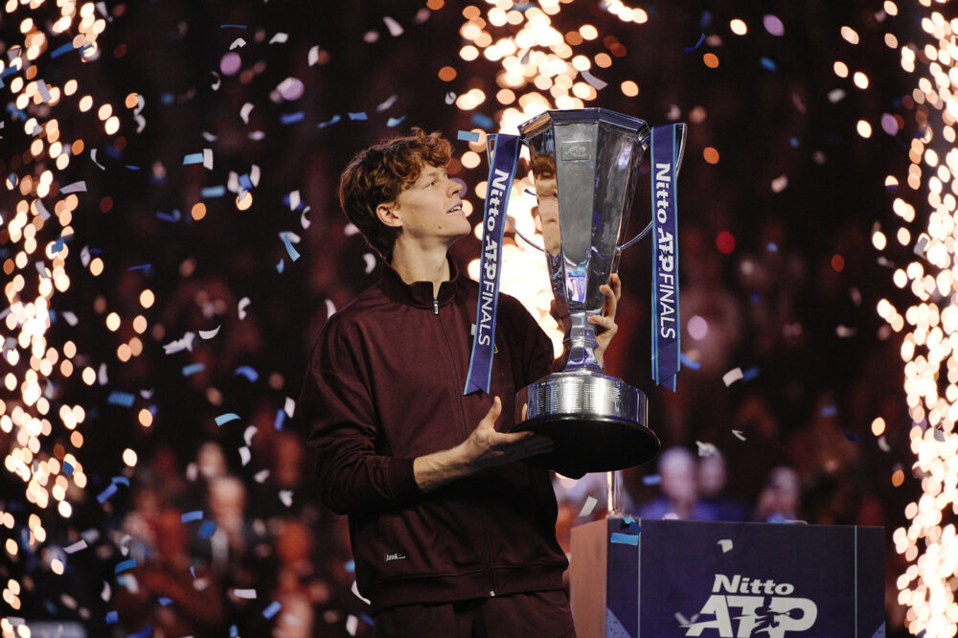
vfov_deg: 6.9
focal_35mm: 200
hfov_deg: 10.3
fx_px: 5320
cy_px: 319
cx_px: 479
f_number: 2.8
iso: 4000
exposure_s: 1/4000
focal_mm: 200
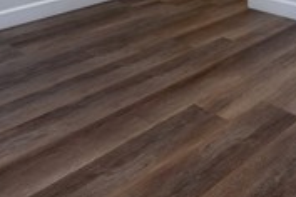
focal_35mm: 58
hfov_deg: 34.5
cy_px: -142
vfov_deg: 18.8
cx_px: 134
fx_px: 477
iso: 125
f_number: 4
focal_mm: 16
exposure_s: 1/60
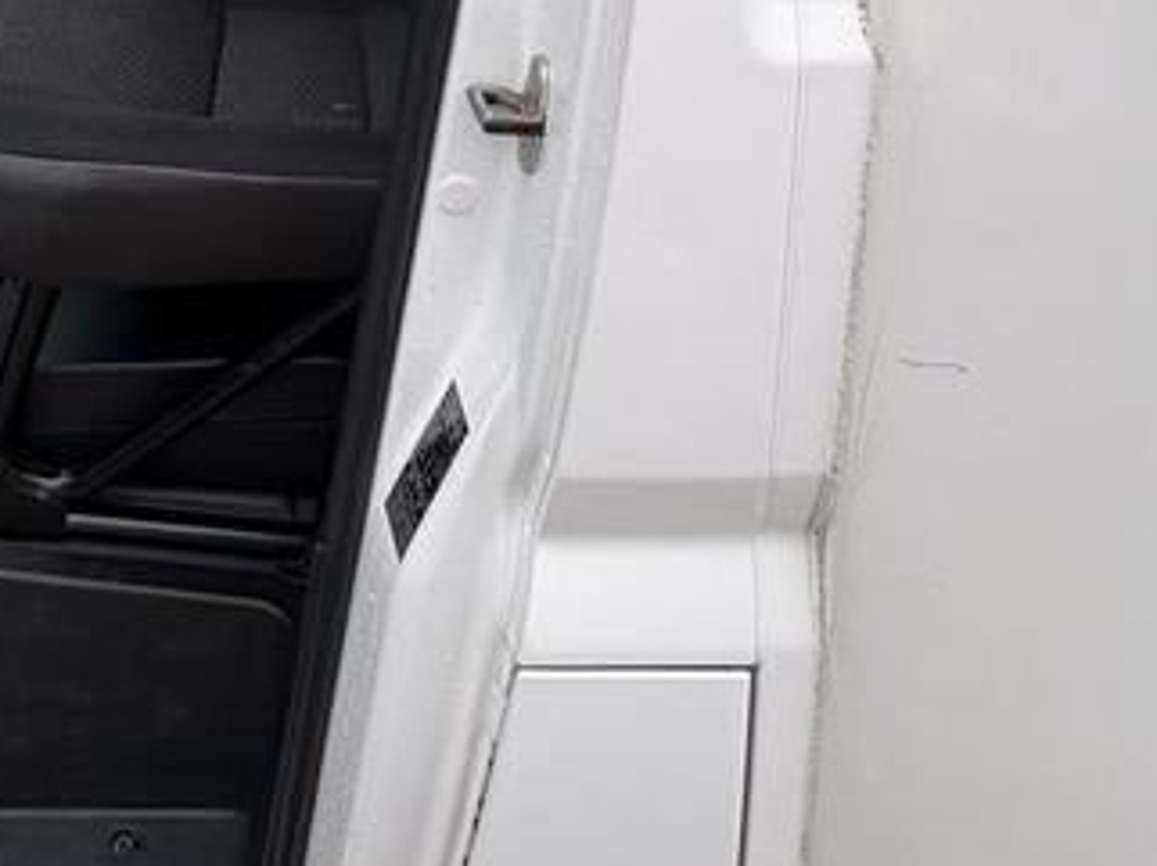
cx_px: 262
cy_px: -183
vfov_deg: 30.8
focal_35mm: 39
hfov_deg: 45.9
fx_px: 1303
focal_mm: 2.22
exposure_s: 1/99
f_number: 2.2
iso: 40
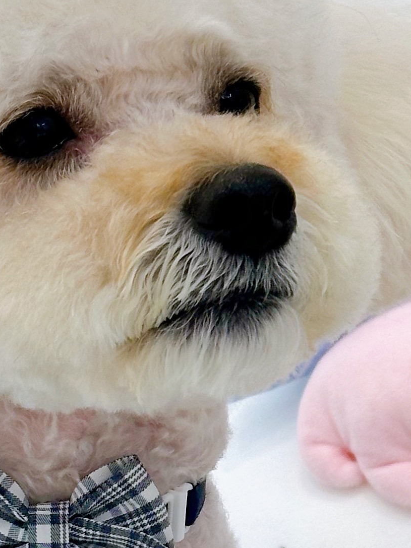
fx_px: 2818
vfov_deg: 11.0
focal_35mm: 178
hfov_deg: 8.3
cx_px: 146
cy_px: 555
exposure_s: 1/191
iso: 64
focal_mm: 6.86
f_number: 1.78
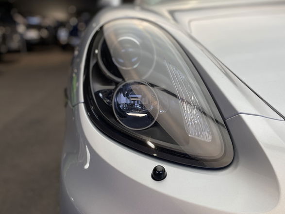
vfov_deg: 41.8
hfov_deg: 53.8
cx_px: 163
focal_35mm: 34
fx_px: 280
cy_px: 109
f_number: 1.6
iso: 40
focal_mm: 4.2
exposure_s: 1/100
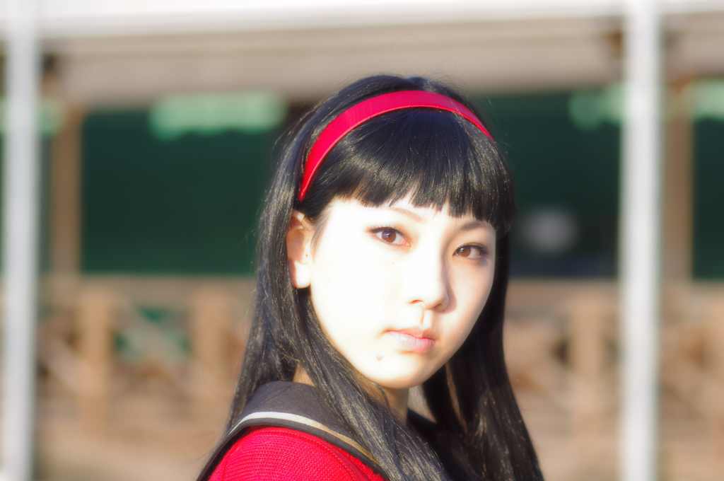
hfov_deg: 15.2
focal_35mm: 135
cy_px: 240
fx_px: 2712
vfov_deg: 10.1
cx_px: 362
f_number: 2.8
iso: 100
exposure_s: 1/320
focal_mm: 90
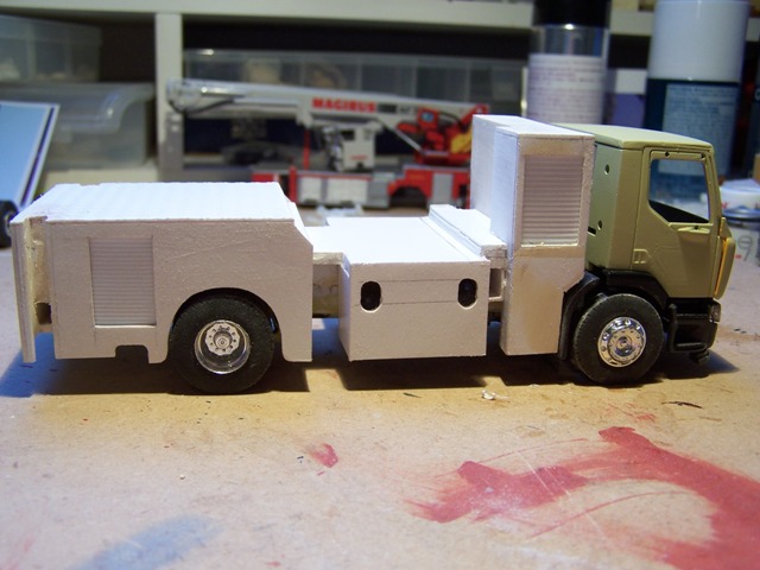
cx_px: 380
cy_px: 285
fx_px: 834
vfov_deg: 37.7
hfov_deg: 49.0
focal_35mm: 38
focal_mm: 6.3
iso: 80
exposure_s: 1/30
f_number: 2.8
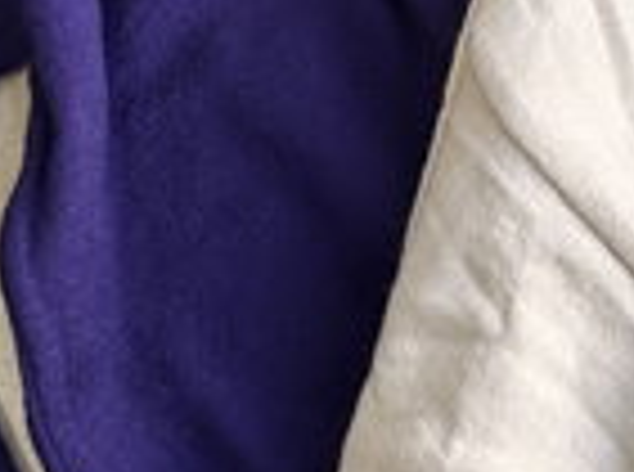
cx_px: 706
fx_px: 1662
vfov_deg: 15.5
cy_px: -106
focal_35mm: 91
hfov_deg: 20.5
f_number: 1.78
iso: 125
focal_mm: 6.86
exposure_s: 1/121
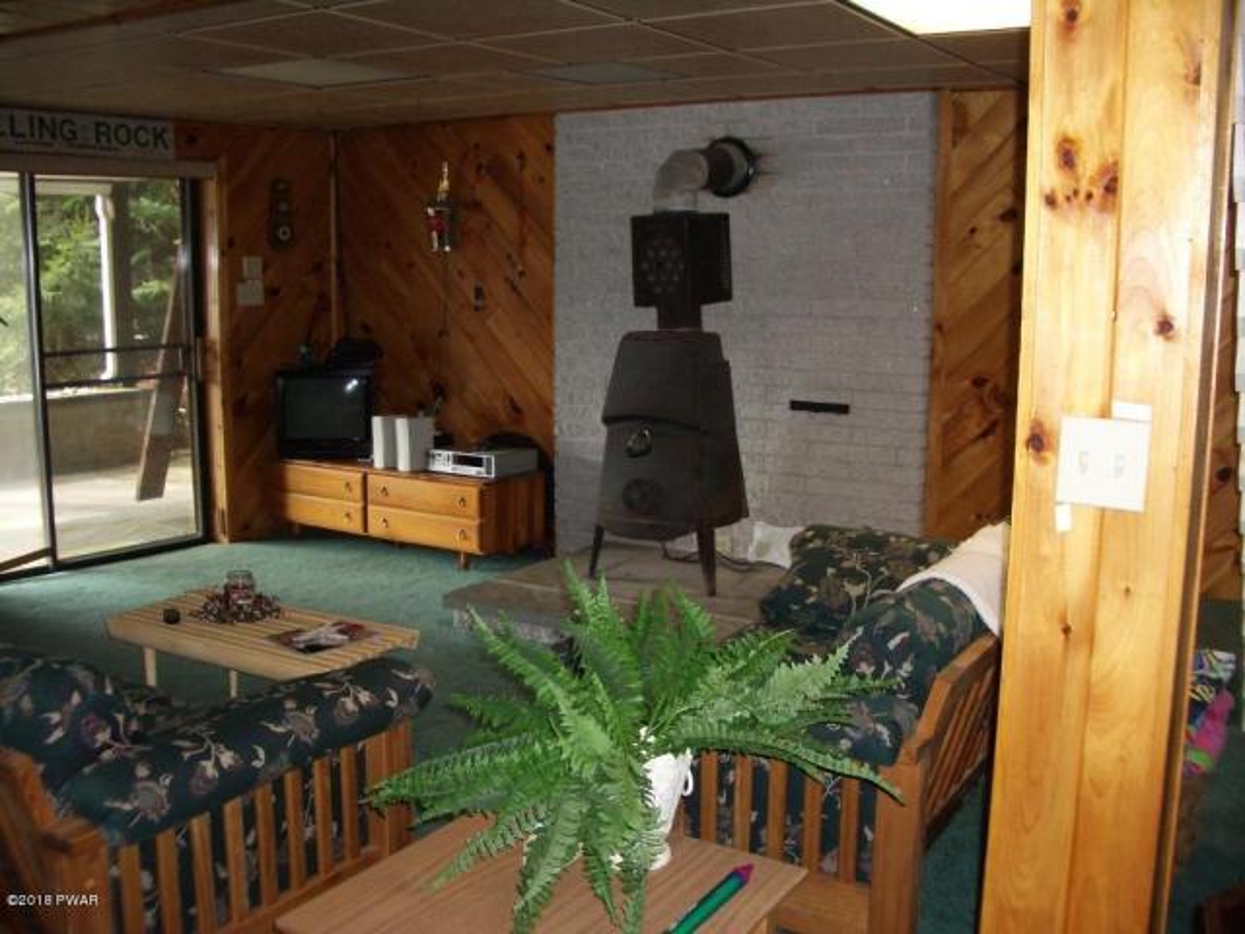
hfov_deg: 52.6
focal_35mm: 35
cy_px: 467
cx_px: 622
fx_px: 1259
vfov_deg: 40.7
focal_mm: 5.8
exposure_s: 1/60
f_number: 2.6
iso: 200
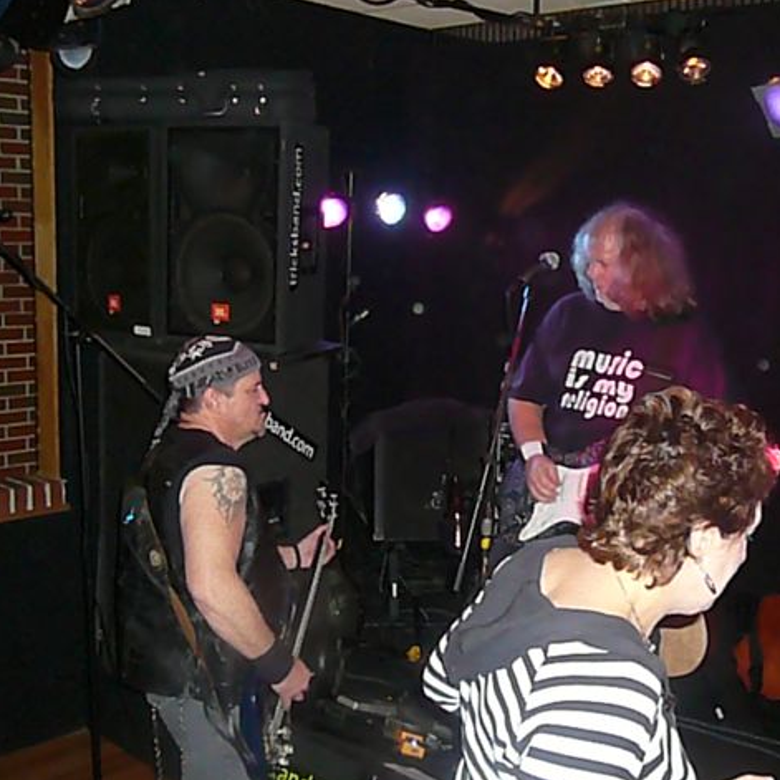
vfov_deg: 40.0
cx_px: 419
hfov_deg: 40.0
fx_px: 1071
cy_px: 391
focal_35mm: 42
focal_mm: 5.2
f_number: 2.8
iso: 800
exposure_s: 1/30
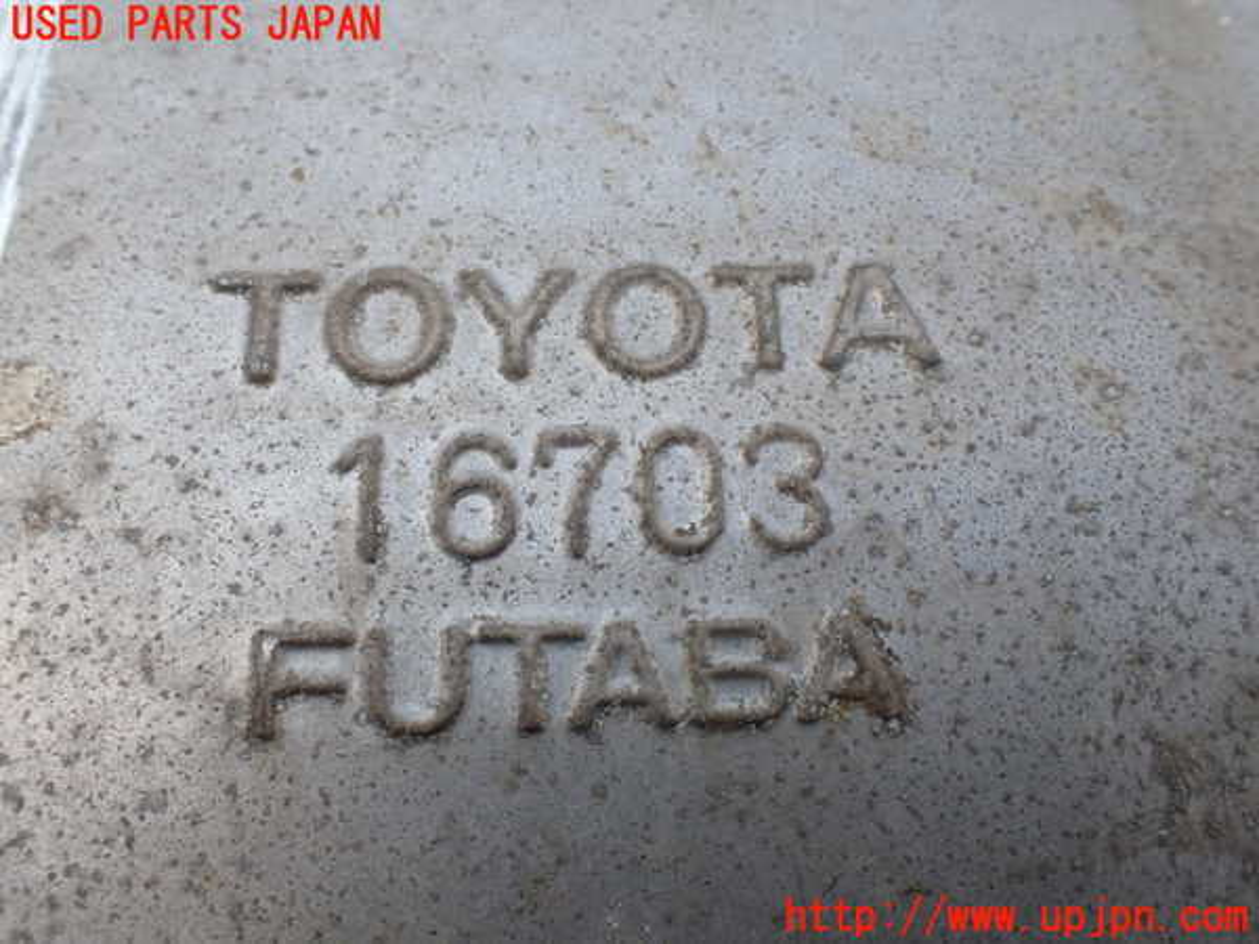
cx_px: 630
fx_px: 1091
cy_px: 472
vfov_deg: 46.8
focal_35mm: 30
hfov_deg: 60.0
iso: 100
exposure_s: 1/250
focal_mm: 5.4
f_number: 3.2
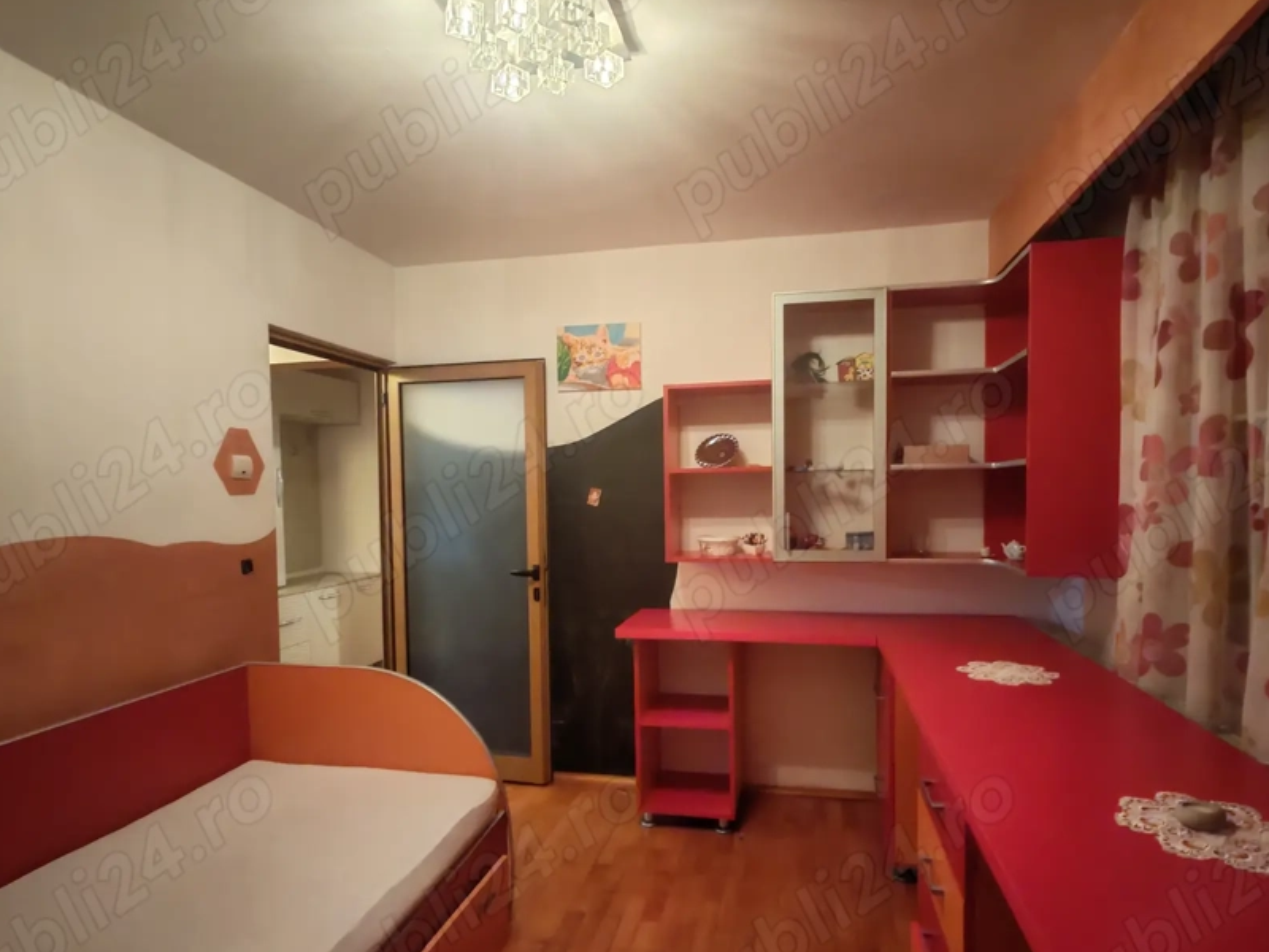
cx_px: 657
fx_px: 733
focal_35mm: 20
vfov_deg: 65.8
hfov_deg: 81.7
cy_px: 525
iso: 400
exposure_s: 1/14
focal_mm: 1.96
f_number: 2.2
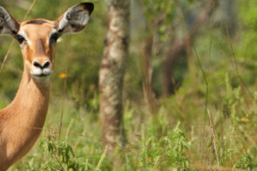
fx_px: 6824
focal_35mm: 957
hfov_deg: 2.2
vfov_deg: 1.4
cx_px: 52
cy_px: 67
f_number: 18
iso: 1600
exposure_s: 1/400
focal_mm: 470
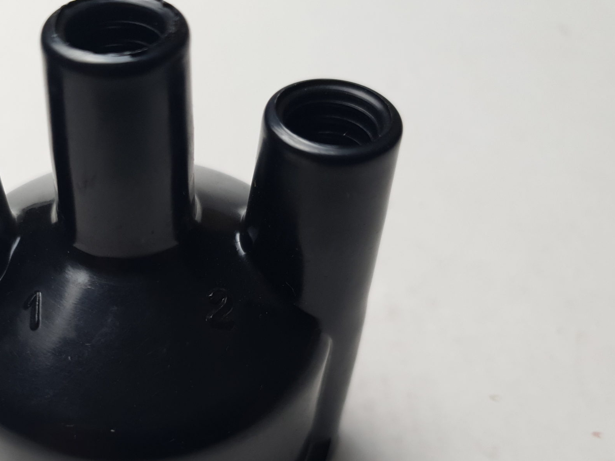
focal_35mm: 42
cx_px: 165
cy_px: 334
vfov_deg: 33.8
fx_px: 746
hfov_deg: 43.6
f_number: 1.5
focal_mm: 4.3
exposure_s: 1/100
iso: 64
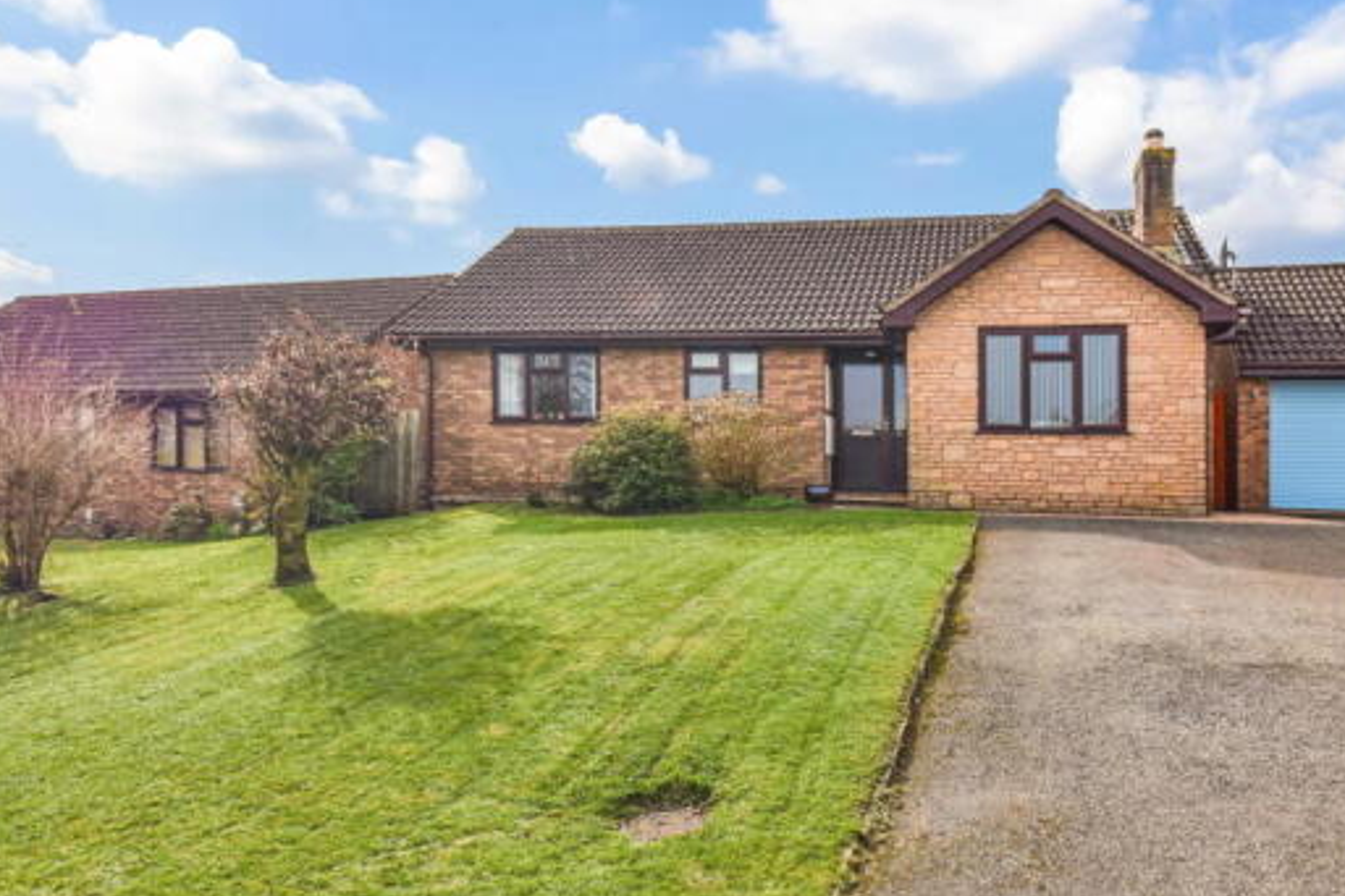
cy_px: 426
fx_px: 859
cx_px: 806
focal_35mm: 23
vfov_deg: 55.1
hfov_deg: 75.3
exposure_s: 1/250
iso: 160
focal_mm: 12
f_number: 8
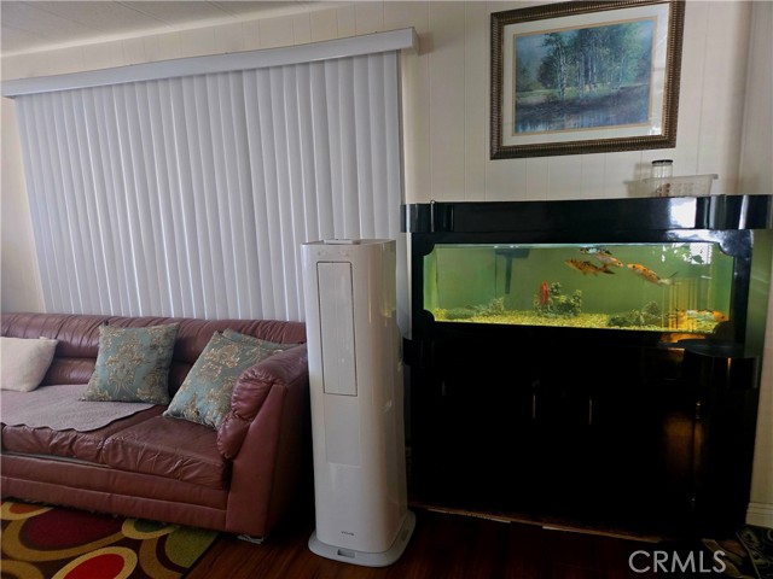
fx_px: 514
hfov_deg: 73.9
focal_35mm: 23
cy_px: 290
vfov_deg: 58.9
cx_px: 386
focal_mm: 5.4
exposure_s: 1/120
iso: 640
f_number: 1.8
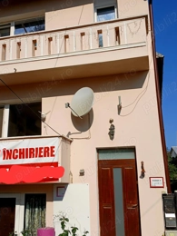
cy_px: 104
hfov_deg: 35.9
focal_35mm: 40
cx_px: 75
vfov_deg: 46.7
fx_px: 273
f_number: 1.8
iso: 20
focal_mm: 3.98
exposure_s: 1/1111
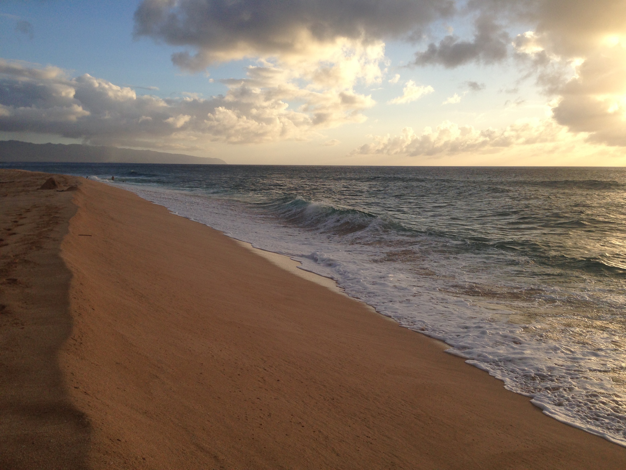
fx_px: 597
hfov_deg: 55.4
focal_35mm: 33
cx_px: 313
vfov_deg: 42.9
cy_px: 235
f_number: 2.4
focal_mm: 4.12
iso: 50
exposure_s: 1/1391
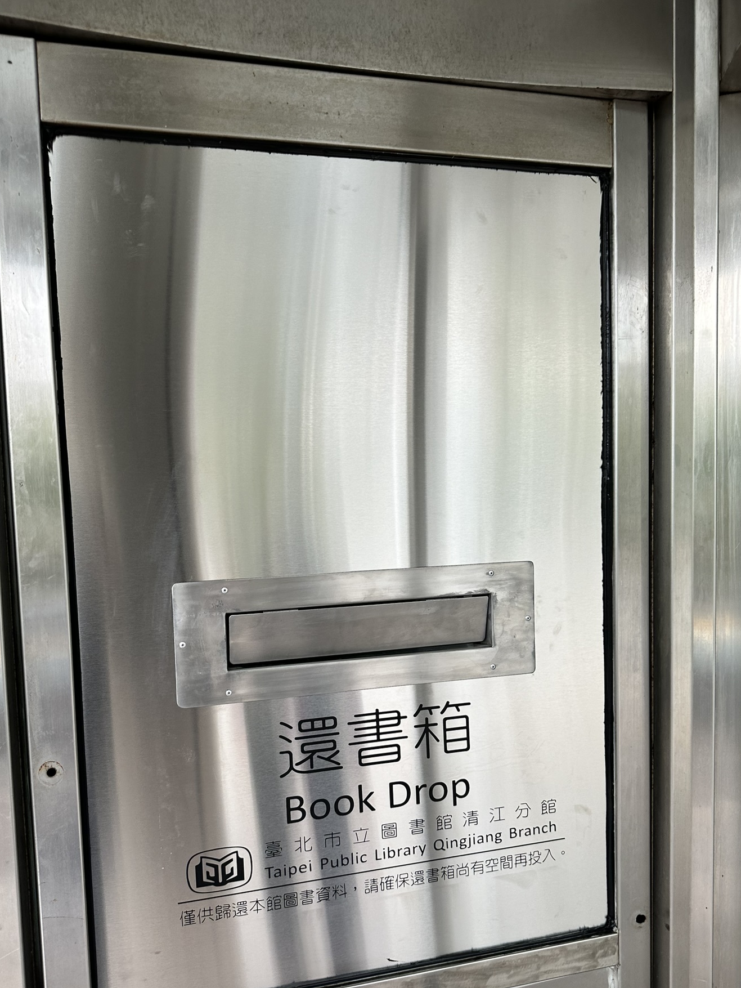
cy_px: 555
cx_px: 343
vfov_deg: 63.2
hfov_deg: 49.7
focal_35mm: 28
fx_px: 799
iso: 100
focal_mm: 6.86
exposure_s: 1/120
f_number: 1.78
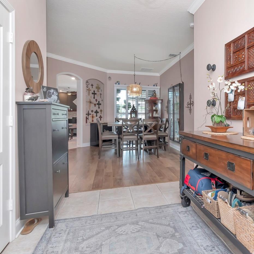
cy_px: 111
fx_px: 183
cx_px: 170
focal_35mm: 22
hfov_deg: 67.6
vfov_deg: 69.3
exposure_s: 1/50
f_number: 8
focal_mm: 10
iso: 500
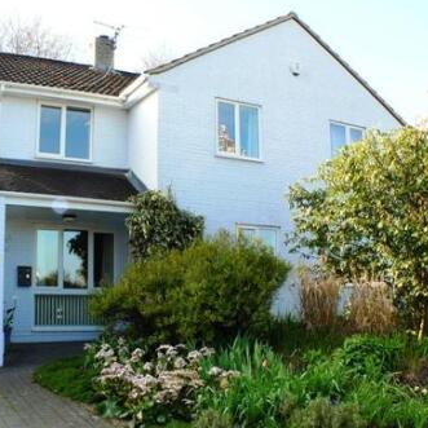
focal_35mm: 56
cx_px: 191
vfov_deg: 30.4
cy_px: 276
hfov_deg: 30.5
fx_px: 783
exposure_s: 1/160
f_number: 4
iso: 100
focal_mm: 6
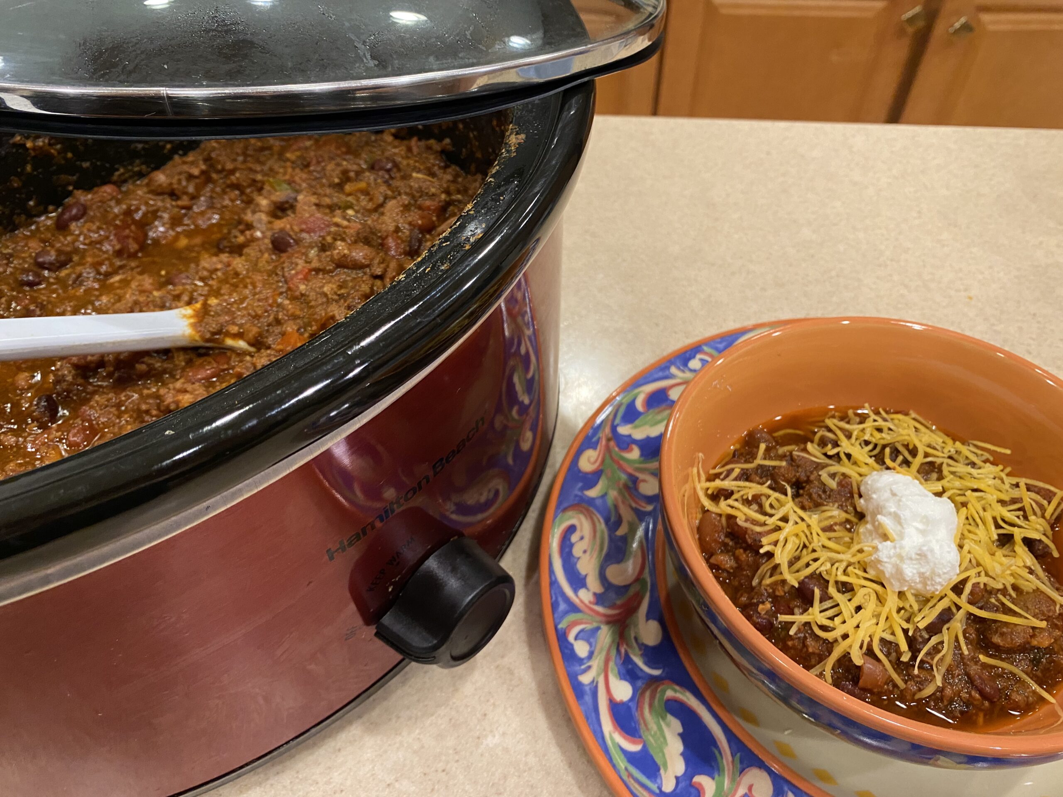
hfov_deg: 67.3
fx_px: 798
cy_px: 398
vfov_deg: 53.1
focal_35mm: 26
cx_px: 532
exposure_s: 1/60
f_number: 1.8
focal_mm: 4.25
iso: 250
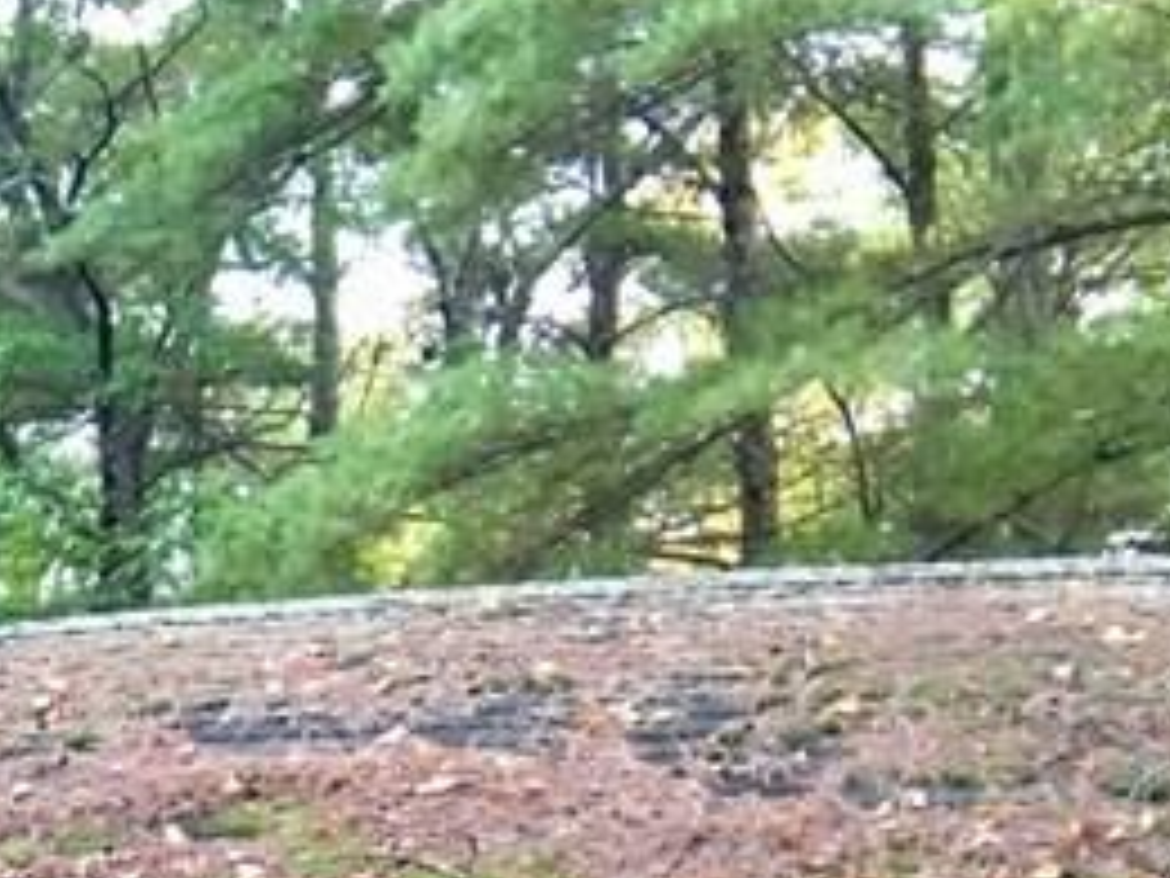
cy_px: 1378
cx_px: -238
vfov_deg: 12.3
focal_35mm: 114
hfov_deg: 16.5
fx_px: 3853
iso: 40
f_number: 2.2
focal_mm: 4.15
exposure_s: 1/30
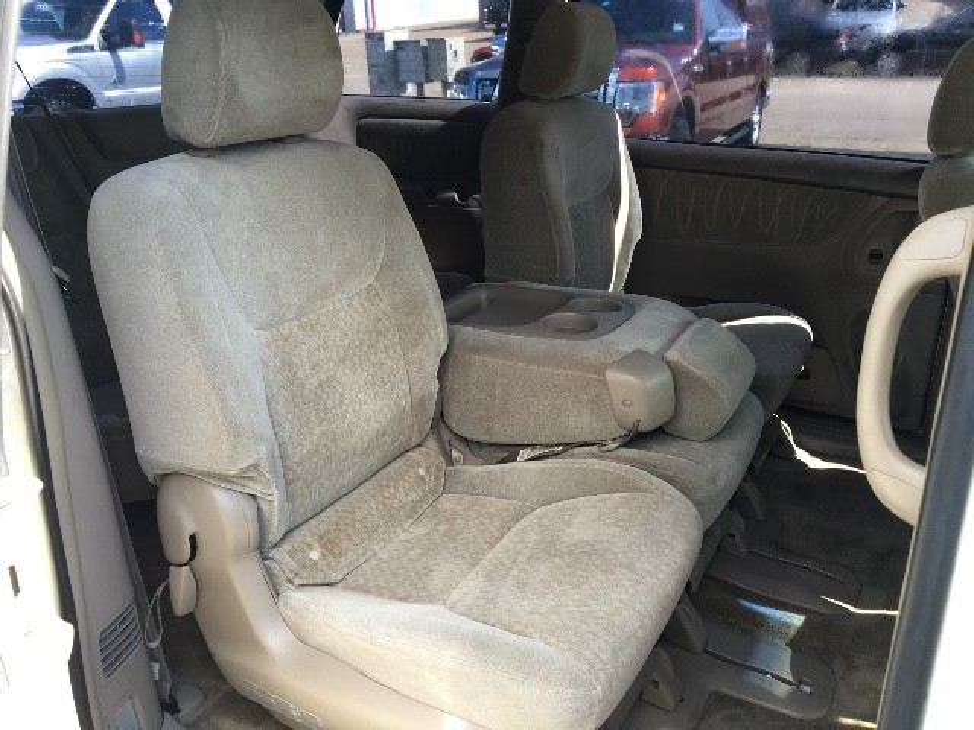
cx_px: 487
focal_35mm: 29
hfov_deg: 61.7
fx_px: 816
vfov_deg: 48.2
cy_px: 365
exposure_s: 1/120
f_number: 2.2
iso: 25
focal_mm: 4.15
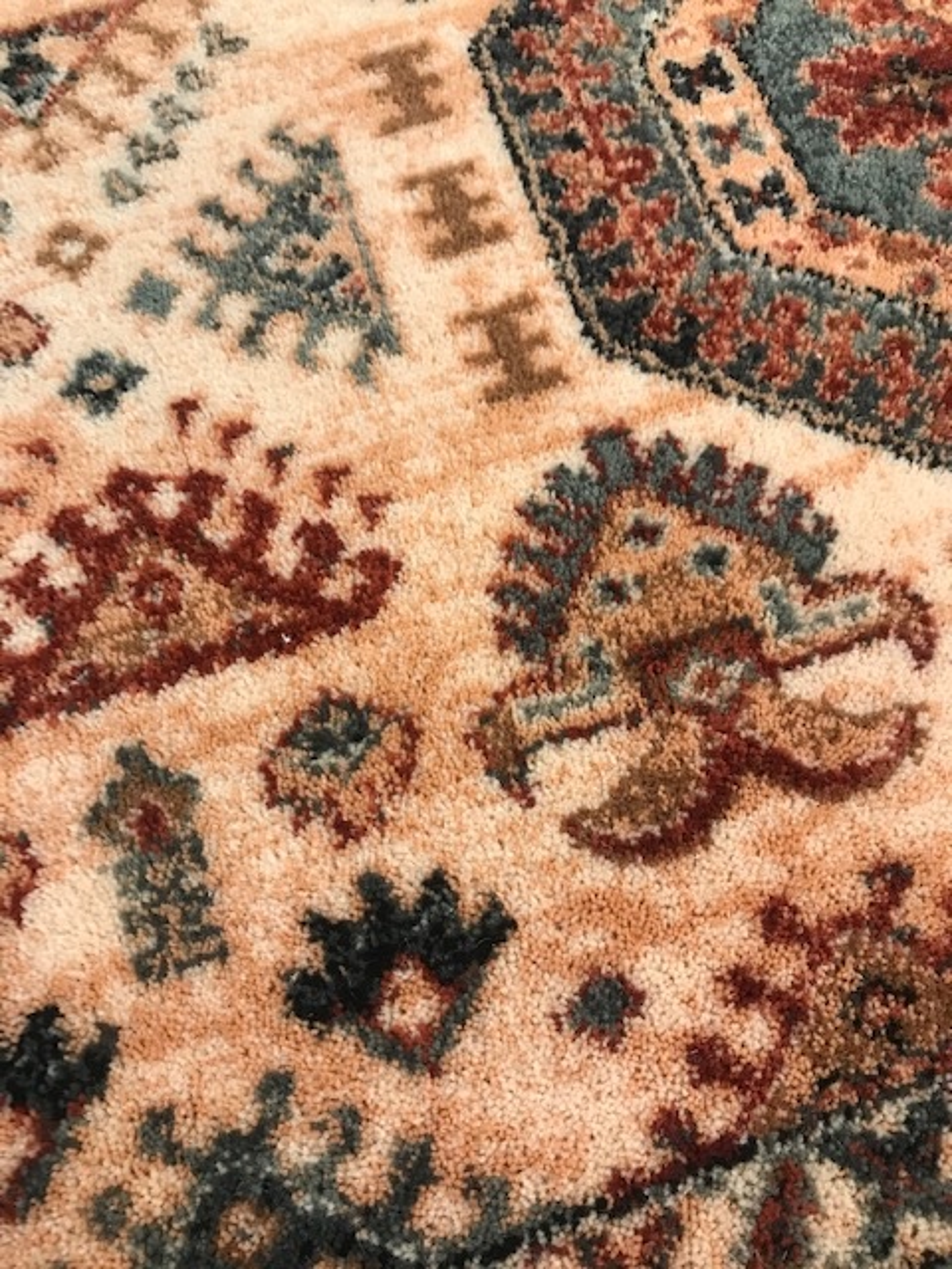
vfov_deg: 63.4
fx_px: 1027
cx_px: 476
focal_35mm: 28
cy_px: 634
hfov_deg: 49.7
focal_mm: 3.99
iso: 40
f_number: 1.8
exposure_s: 1/20
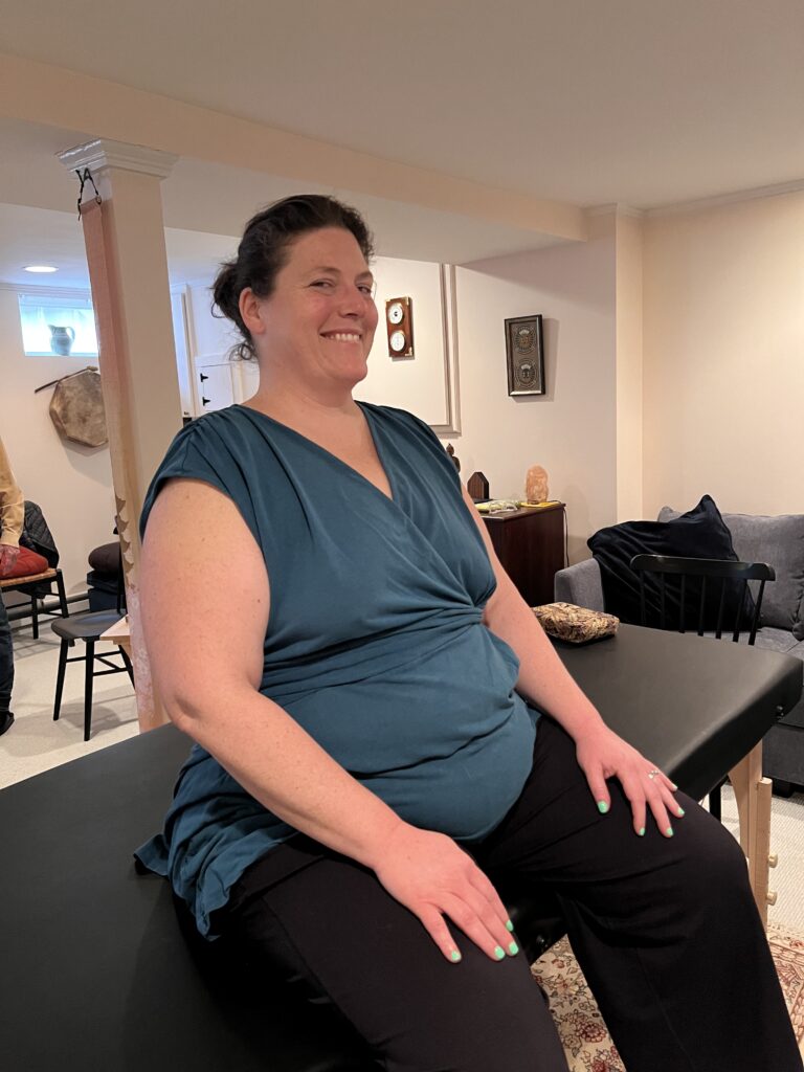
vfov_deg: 67.3
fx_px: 805
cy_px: 536
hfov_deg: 53.1
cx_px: 402
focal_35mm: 26
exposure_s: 1/60
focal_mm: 5.7
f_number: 1.5
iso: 400
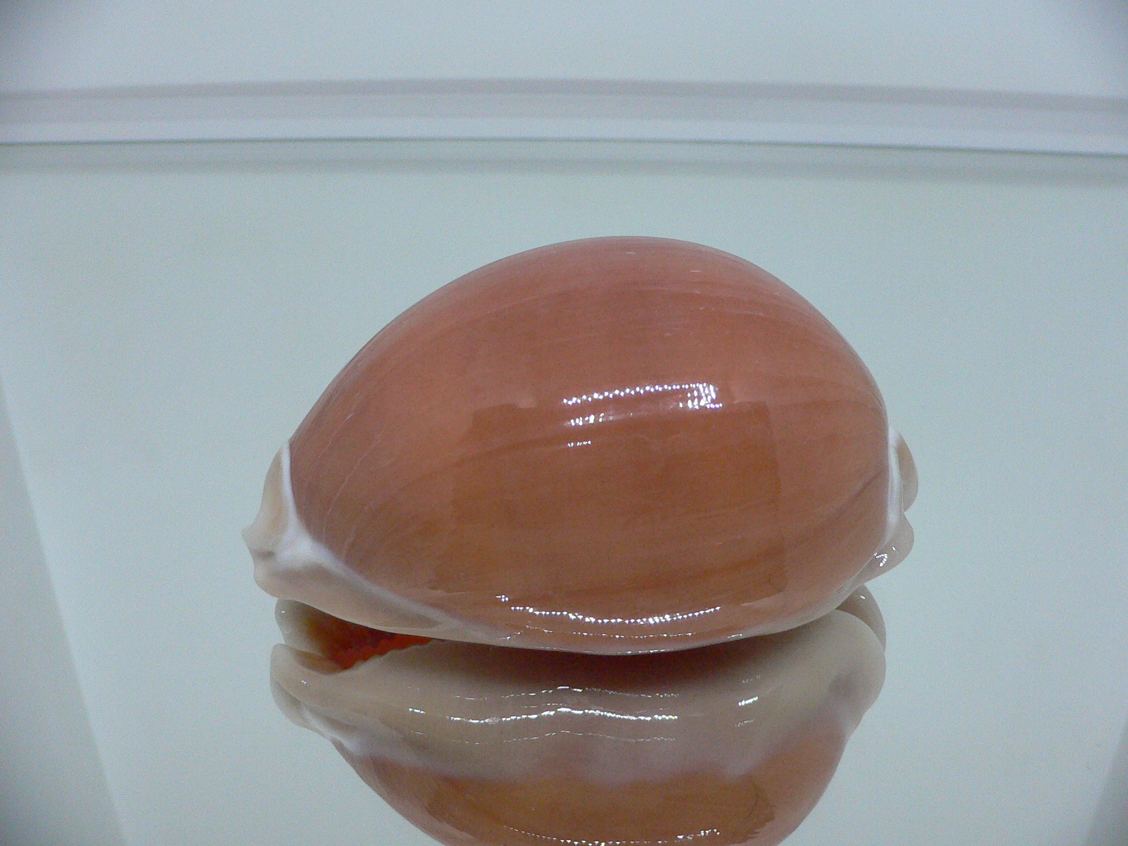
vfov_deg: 40.7
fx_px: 1141
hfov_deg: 52.6
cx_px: 564
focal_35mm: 35
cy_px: 423
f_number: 2.8
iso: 200
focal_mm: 4.6
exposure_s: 1/50
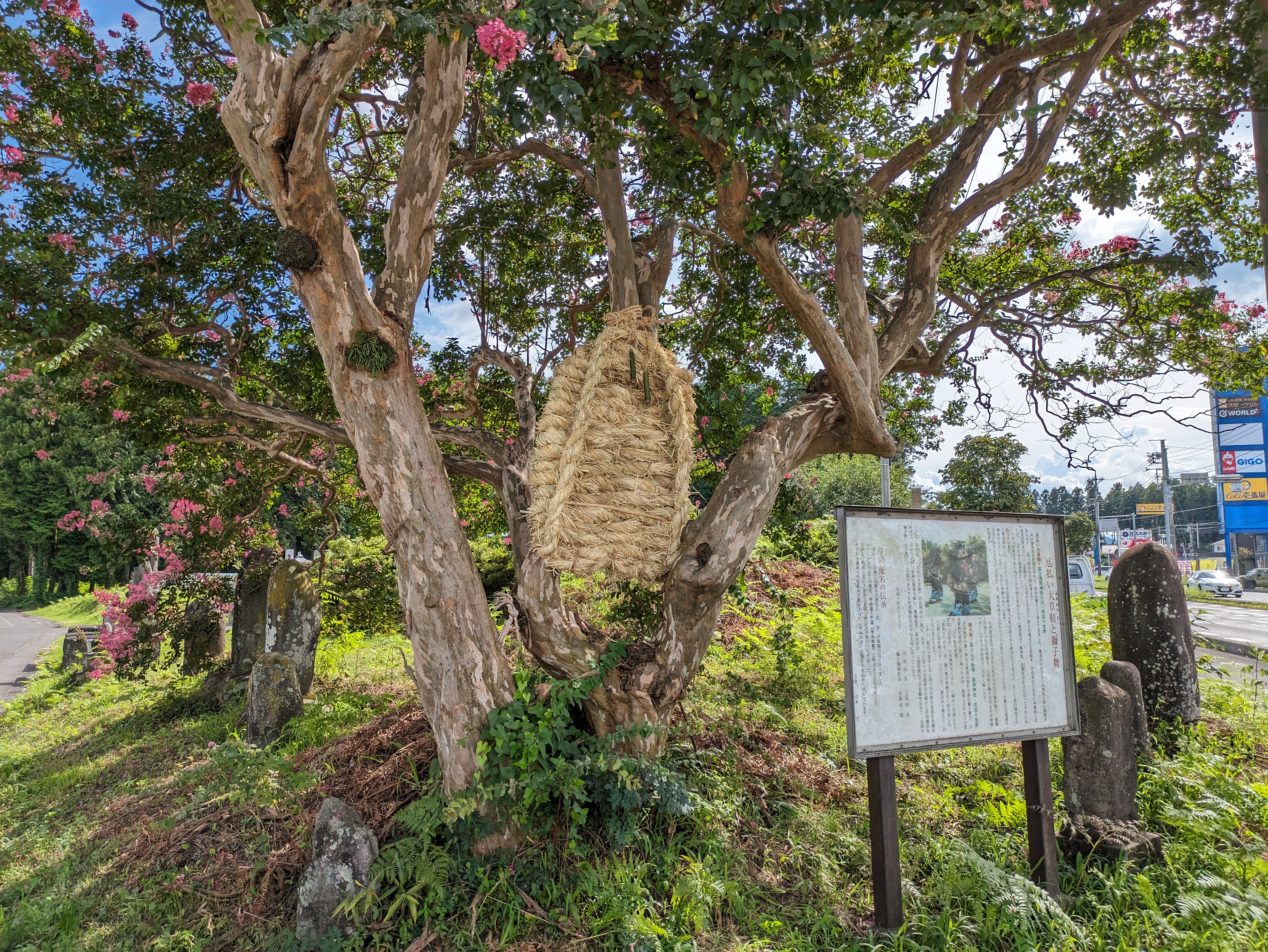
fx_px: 916
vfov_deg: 54.9
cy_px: 476
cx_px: 634
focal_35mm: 25
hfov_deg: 69.4
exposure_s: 1/2959
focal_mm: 5.43
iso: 59
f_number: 1.89
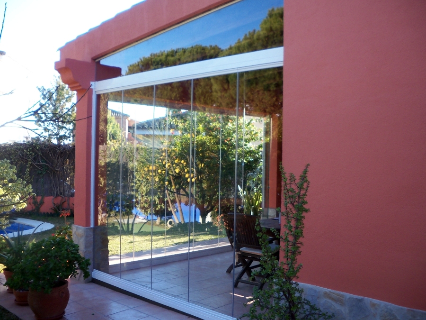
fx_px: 468
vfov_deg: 37.7
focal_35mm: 38
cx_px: 213
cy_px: 160
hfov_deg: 49.0
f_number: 3.5
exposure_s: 1/100
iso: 80
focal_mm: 6.3
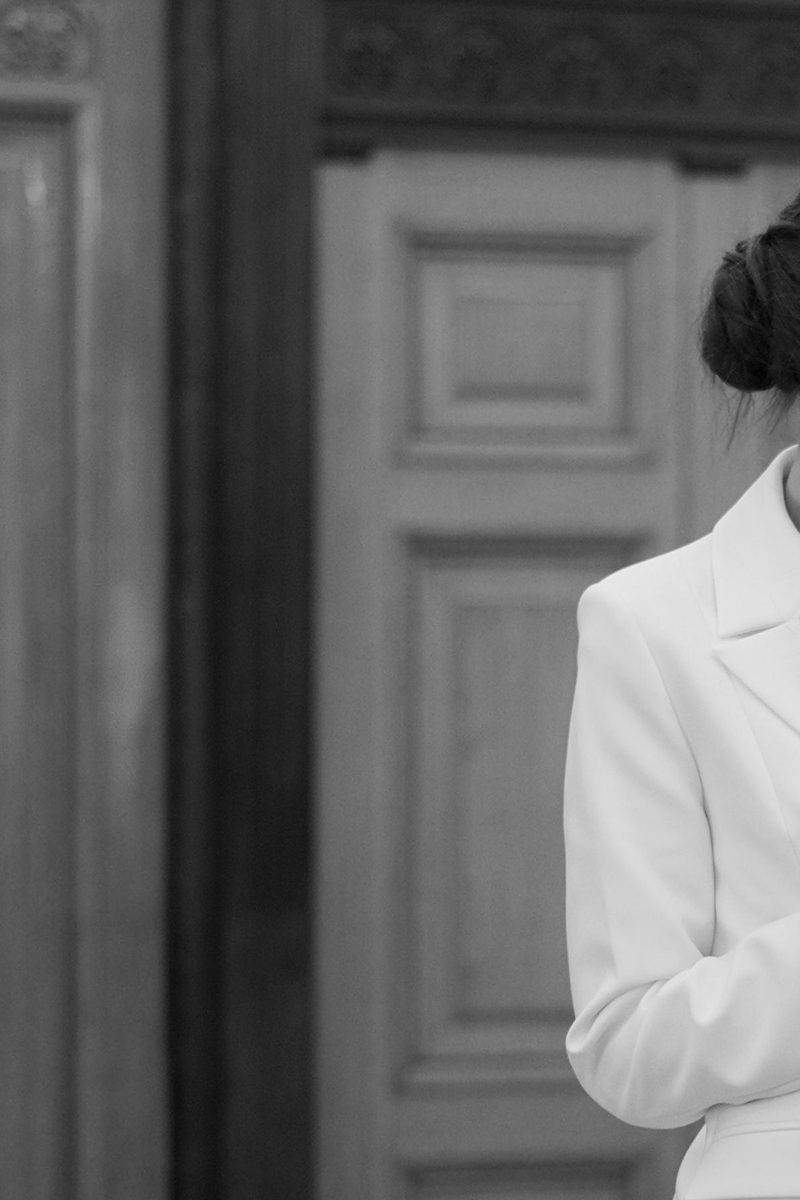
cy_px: 735
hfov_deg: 12.3
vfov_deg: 18.4
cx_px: 620
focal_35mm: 111
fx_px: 3700
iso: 800
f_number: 1.8
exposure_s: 1/400
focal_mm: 50
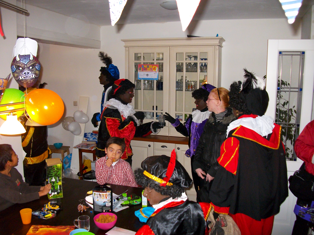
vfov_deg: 41.8
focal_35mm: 34
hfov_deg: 54.0
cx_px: 157
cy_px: 118
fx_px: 308
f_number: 2.9
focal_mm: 5.7
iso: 253
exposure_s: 1/40
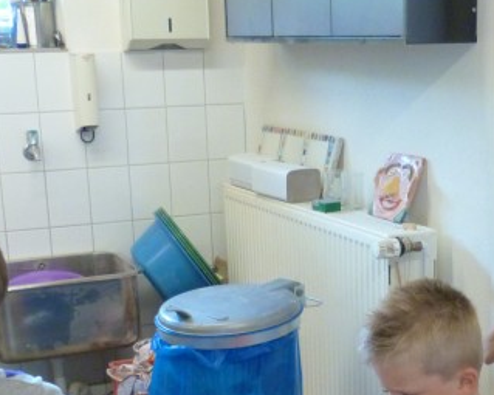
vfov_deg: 21.0
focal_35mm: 71
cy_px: 369
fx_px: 1038
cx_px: 353
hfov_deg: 26.5
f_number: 2.9
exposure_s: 1/40
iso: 400
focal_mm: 5.1
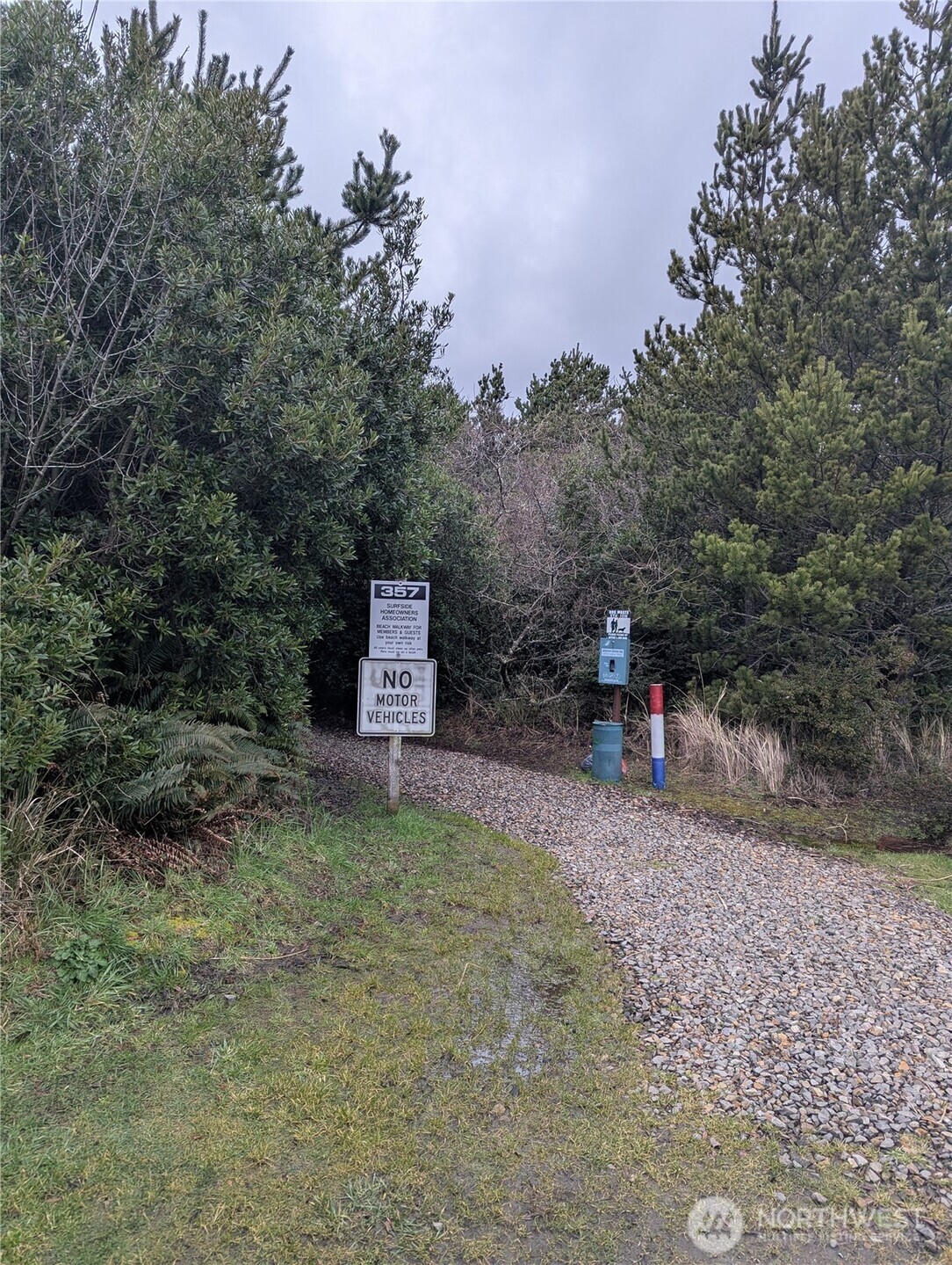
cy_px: 632
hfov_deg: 57.0
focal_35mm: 24
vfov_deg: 71.5
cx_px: 476
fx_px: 878
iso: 48
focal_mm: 6.81
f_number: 1.85
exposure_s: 1/93.9
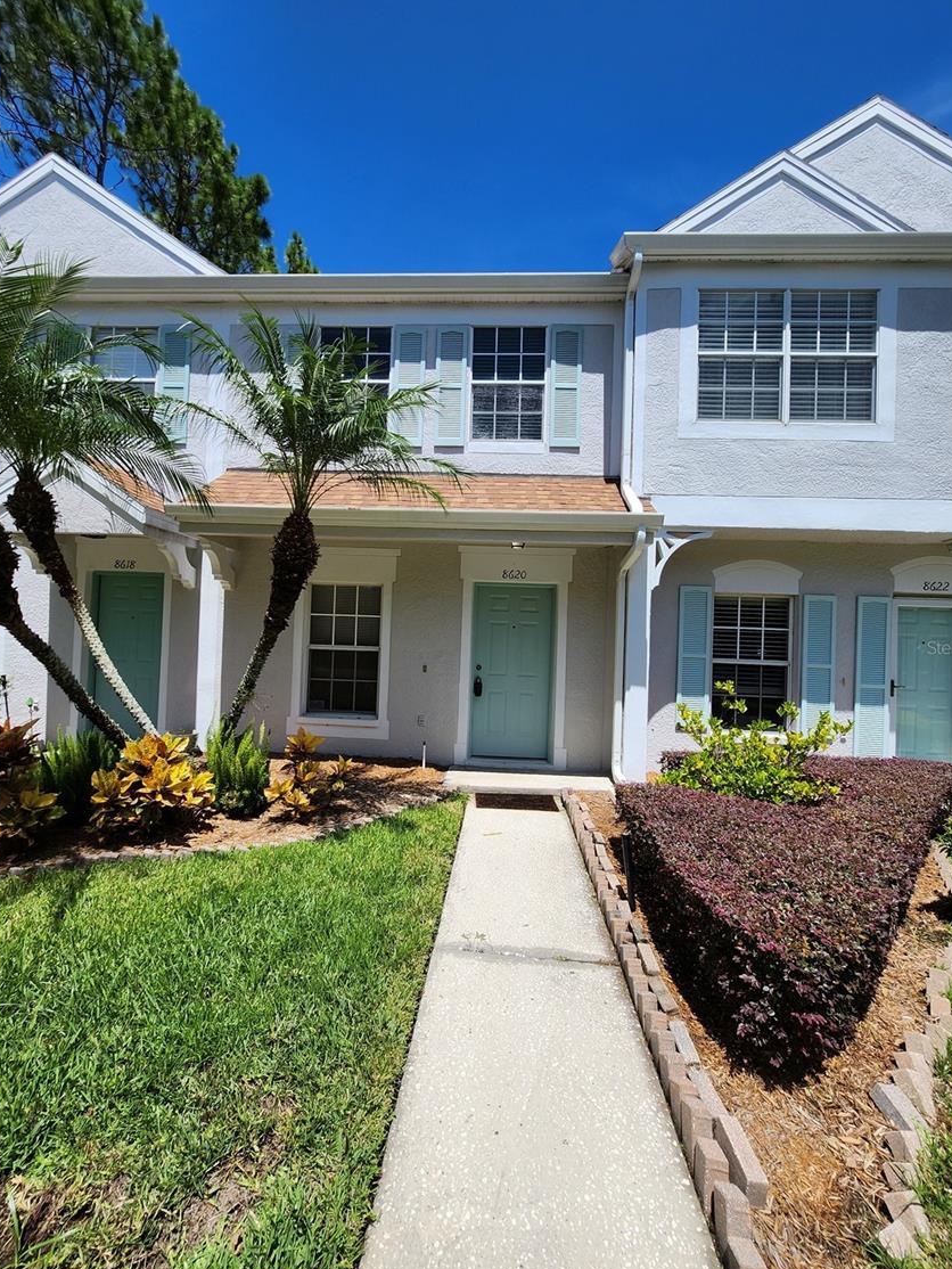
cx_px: 495
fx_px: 513
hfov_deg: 85.7
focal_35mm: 14
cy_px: 647
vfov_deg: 102.0
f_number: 2.2
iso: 32
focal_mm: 1.74
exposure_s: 1/1145
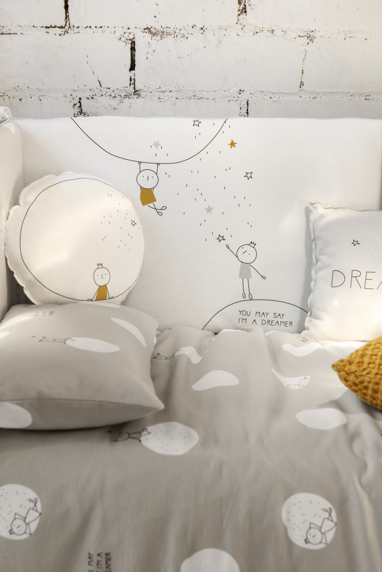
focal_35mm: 70
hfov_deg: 19.5
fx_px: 1113
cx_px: 191
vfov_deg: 28.8
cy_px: 286
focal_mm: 70
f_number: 5.6
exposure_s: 1/30
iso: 250
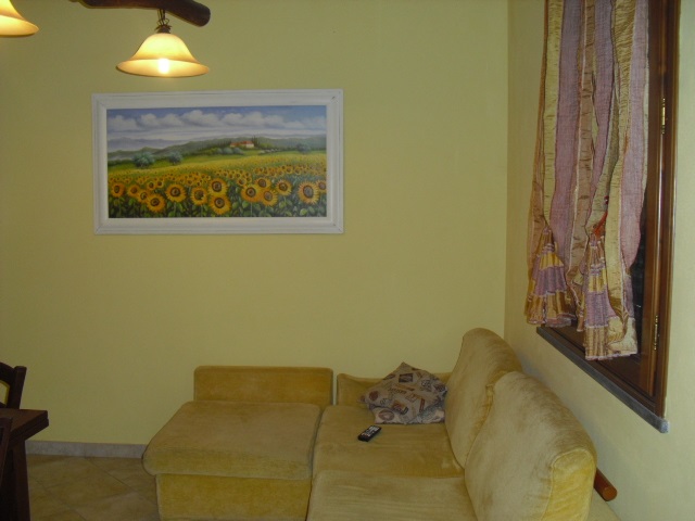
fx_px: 723
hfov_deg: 51.4
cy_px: 260
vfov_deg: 39.7
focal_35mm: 36
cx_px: 348
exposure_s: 1/60
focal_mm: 6.3
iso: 200
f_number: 3.1
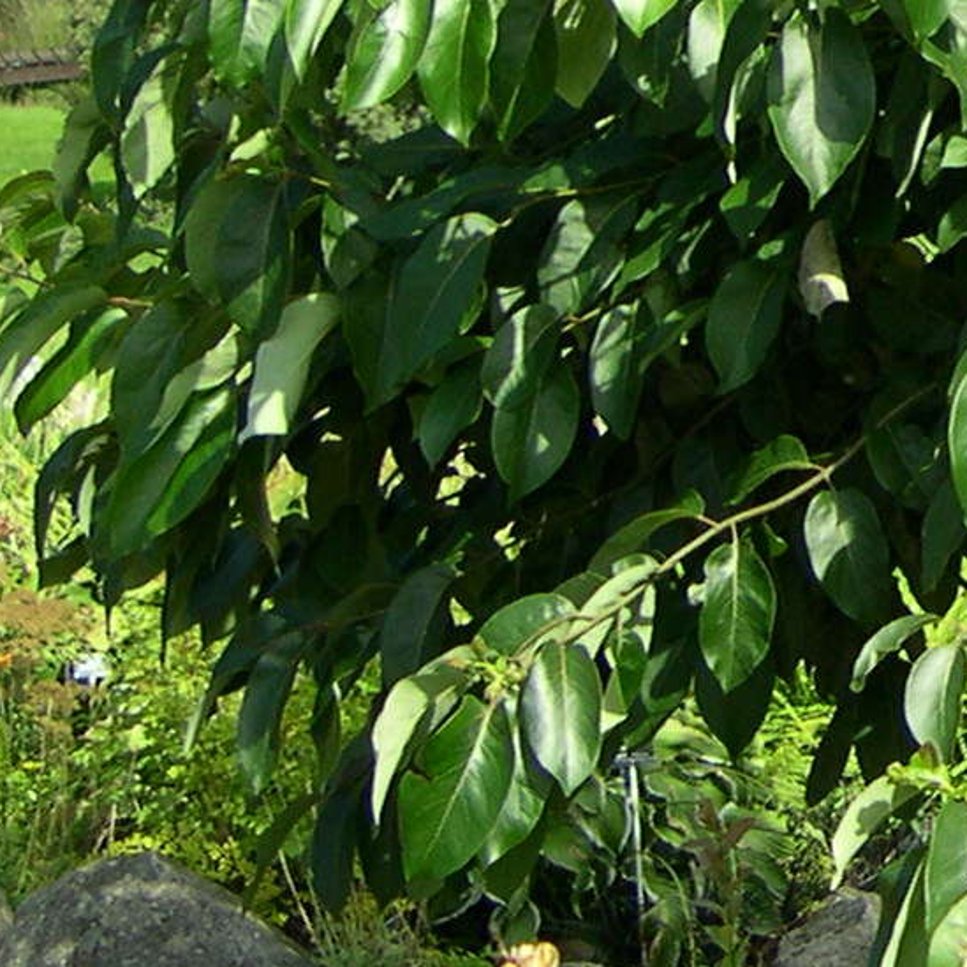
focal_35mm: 139
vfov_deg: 12.1
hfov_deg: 11.5
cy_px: -373
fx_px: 4393
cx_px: 1849
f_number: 2.8
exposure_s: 1/519
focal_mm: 8
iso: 100
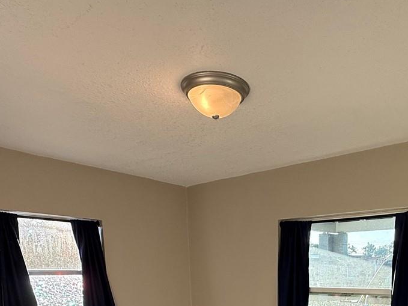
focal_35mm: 33
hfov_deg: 54.5
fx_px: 389
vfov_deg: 36.3
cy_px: 338
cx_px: 264
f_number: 2.2
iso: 64
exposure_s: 1/127
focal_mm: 2.22
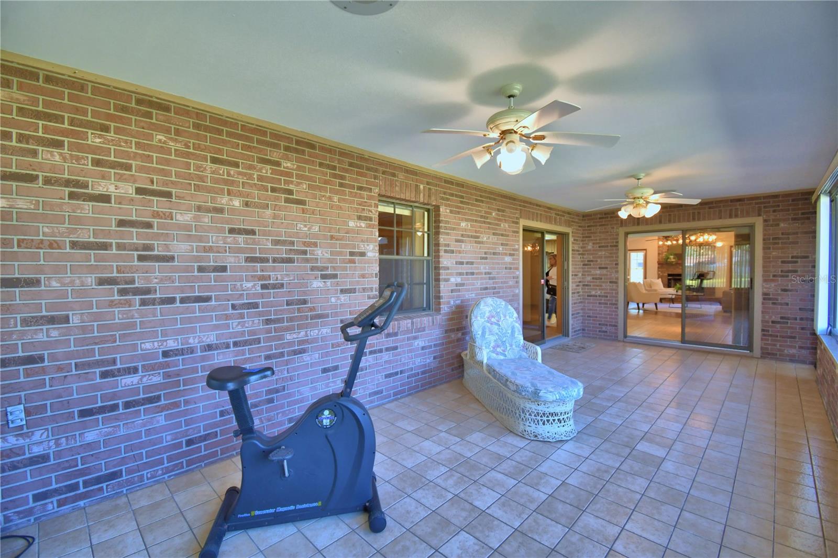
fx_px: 349
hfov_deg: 100.4
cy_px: 279
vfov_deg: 77.3
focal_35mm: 15
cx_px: 419
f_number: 4.5
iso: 400
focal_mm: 10
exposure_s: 1/40
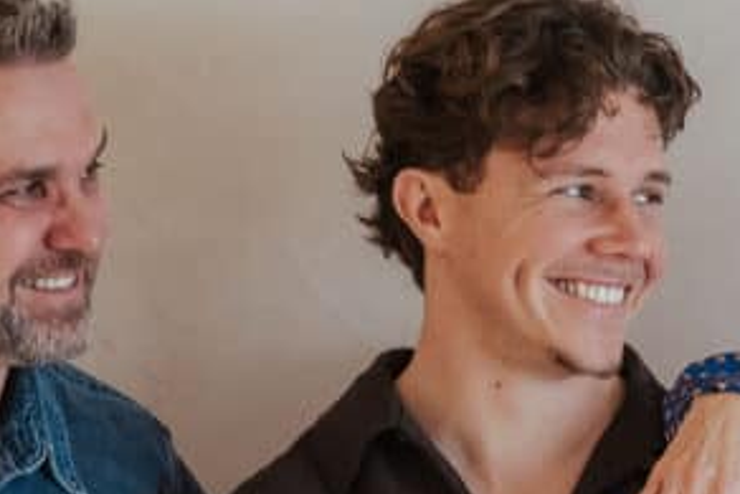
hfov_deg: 7.8
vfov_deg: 5.2
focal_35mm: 263
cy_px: 779
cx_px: 482
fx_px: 5409
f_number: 2.2
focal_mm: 75
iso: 1600
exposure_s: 1/320
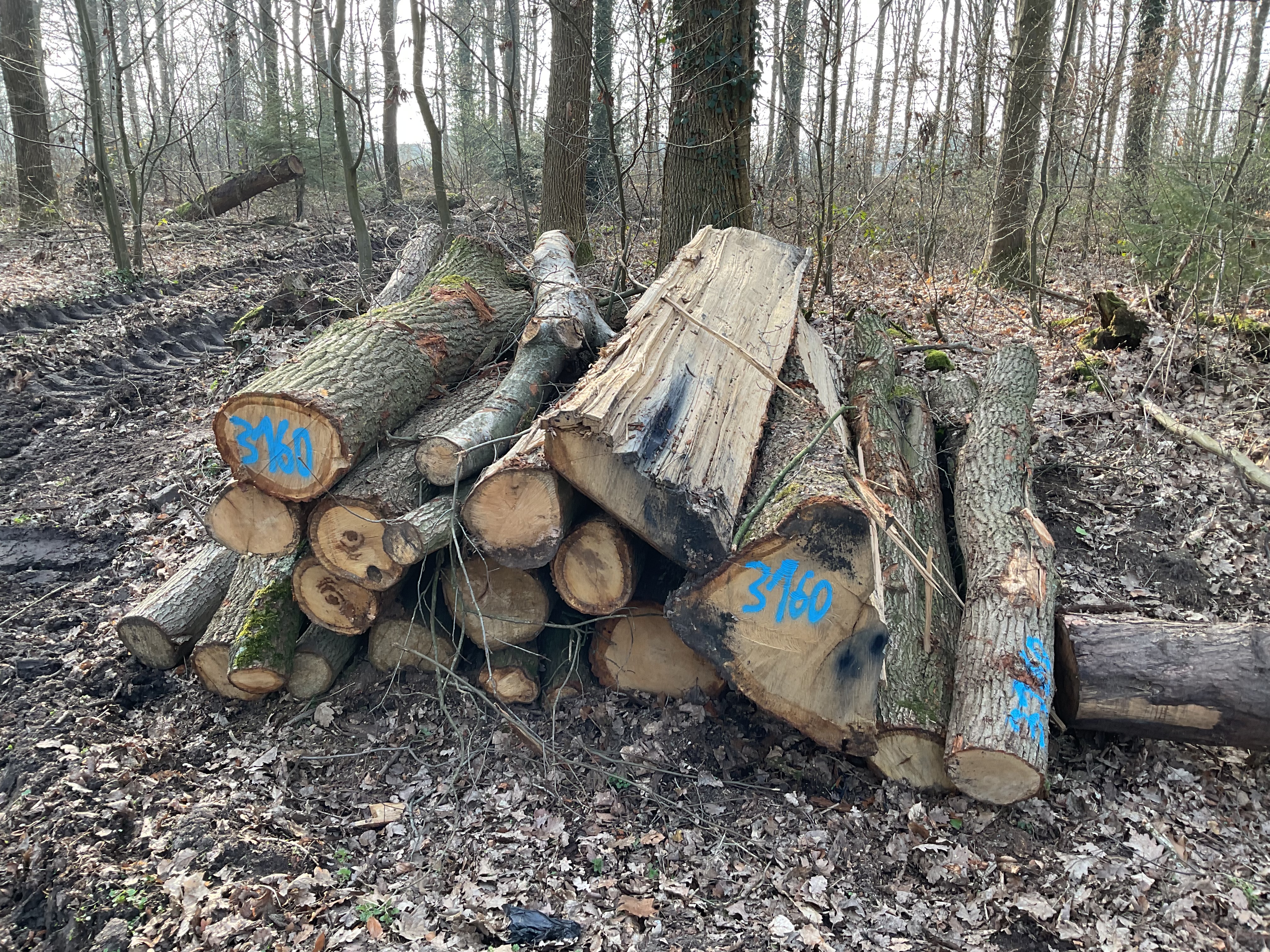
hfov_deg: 61.7
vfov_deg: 48.2
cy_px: 476
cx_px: 635
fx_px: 1064
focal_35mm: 29
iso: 20
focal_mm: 3
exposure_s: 1/120
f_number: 1.8
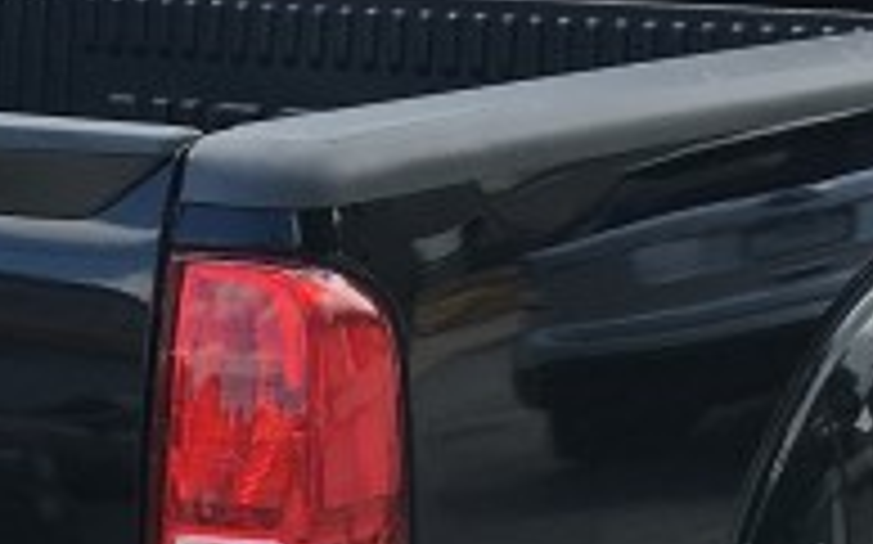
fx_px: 3852
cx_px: 50
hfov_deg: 12.8
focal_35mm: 162
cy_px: 184
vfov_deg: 8.1
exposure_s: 1/447
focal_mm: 4.15
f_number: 2.2
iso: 25
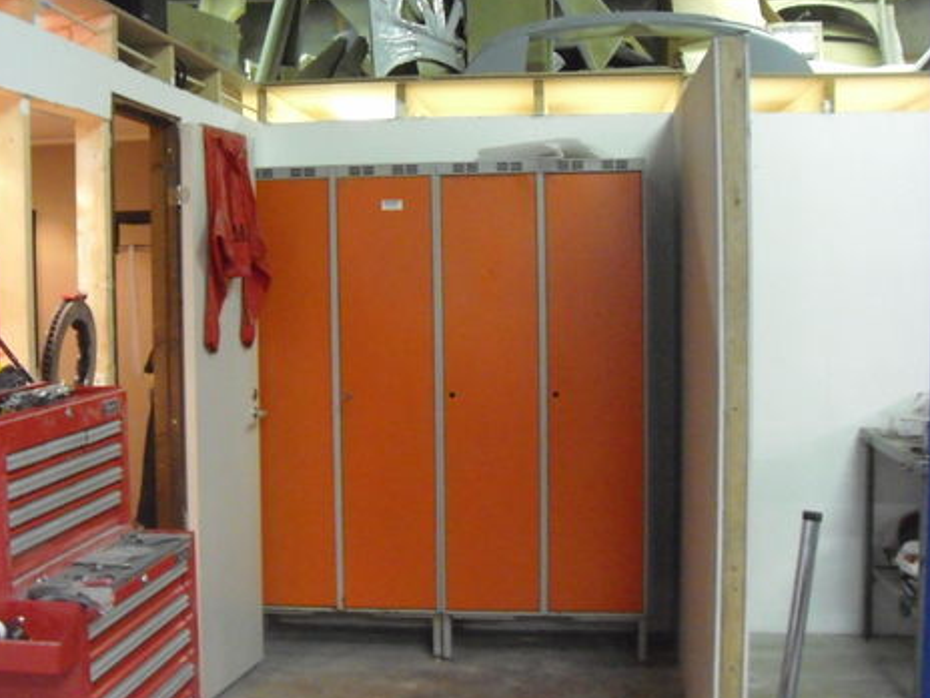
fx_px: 1370
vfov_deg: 28.6
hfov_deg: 37.3
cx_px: 353
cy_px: 357
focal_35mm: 51
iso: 800
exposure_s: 1/20
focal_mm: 6.2
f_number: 2.7
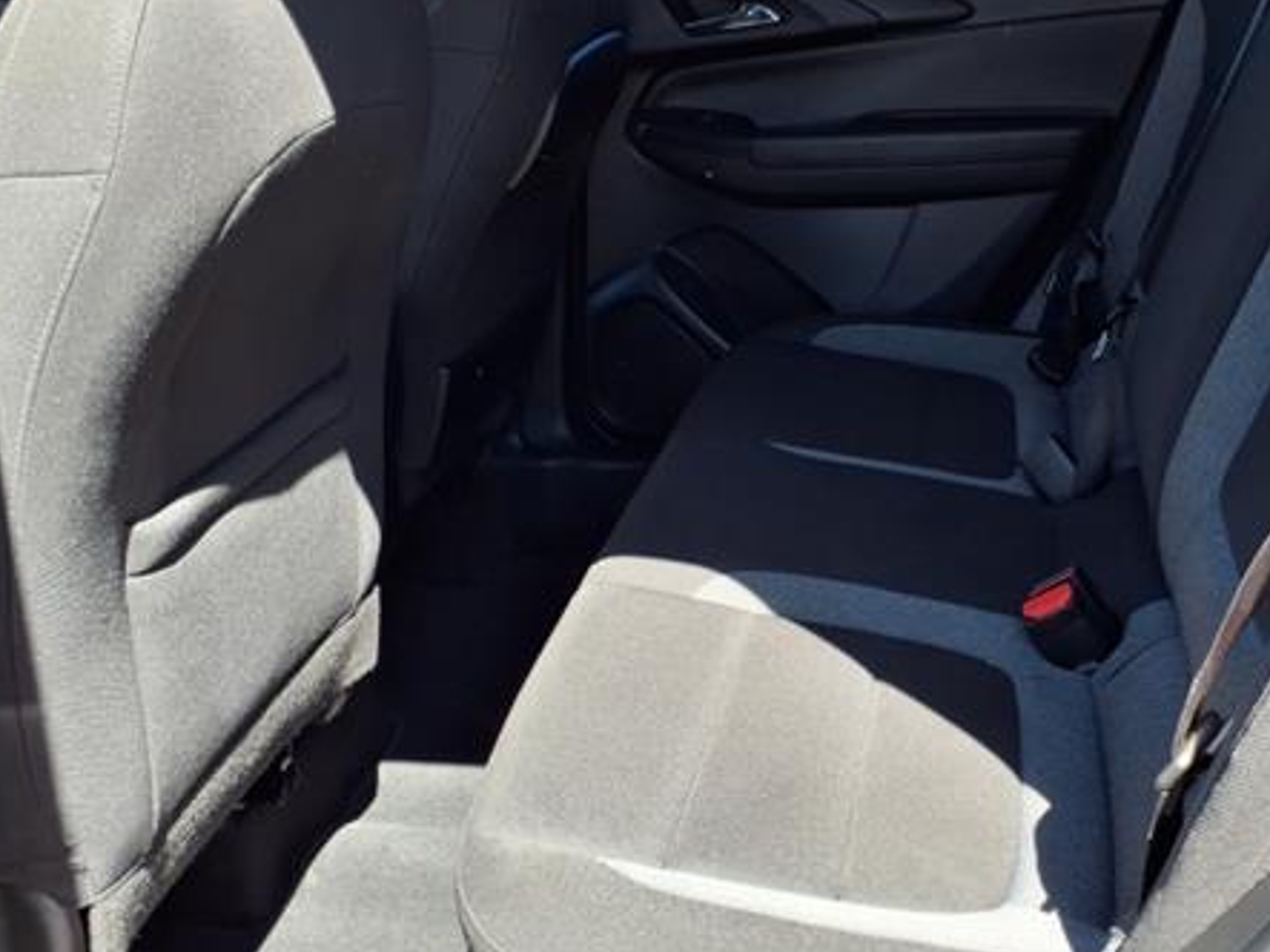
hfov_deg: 47.2
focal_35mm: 39
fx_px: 1430
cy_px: 338
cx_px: 840
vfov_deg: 36.5
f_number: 1.9
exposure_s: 1/182
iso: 40
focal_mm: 3.58
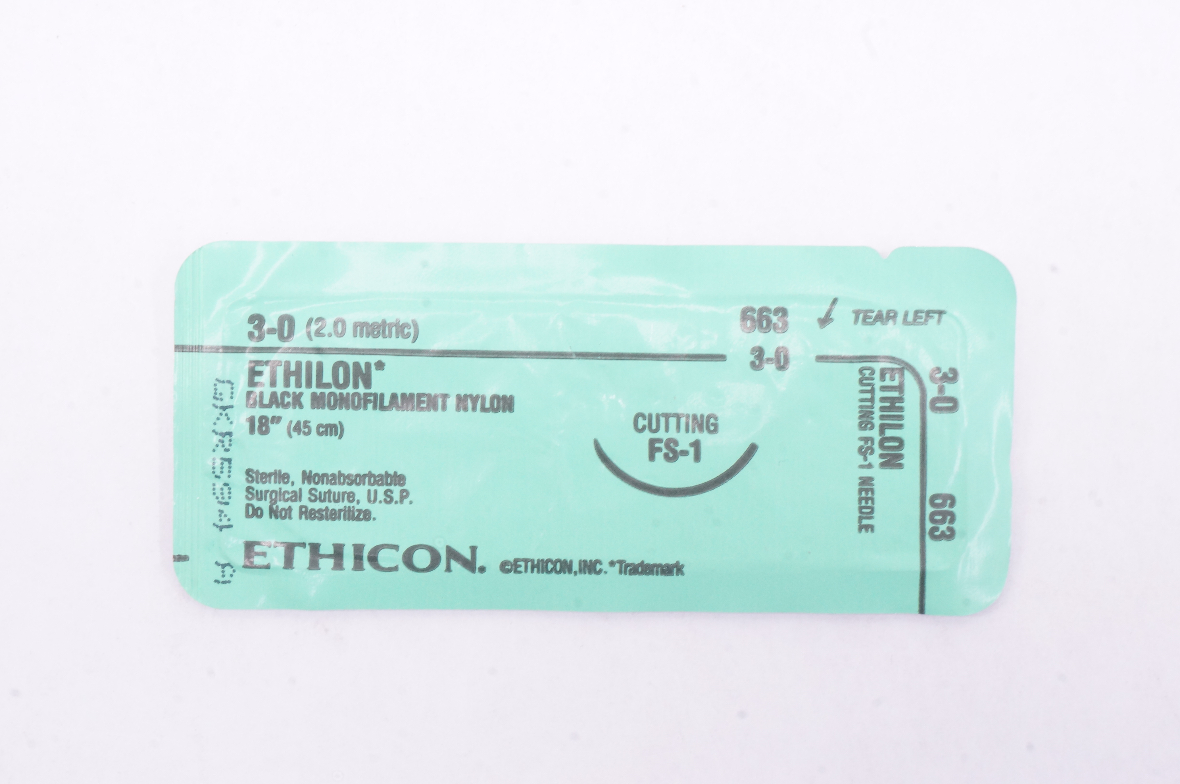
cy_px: 392
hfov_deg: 28.7
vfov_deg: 19.3
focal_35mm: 70
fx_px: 2308
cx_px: 590
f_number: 20
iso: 1600
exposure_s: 1/15
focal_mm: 47
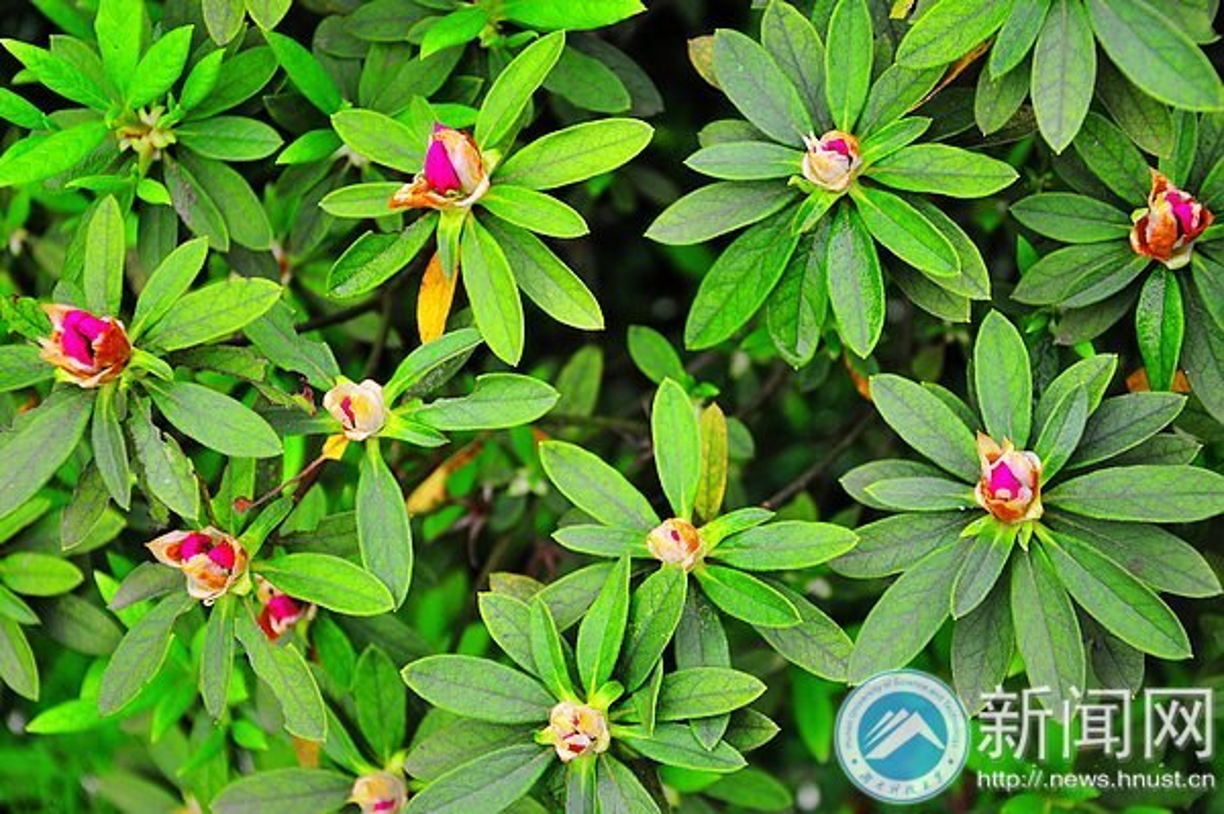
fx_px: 2650
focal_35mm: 78
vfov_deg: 17.5
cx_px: 612
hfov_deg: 26.0
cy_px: 407
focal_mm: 52
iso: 400
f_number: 5
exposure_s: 1/80
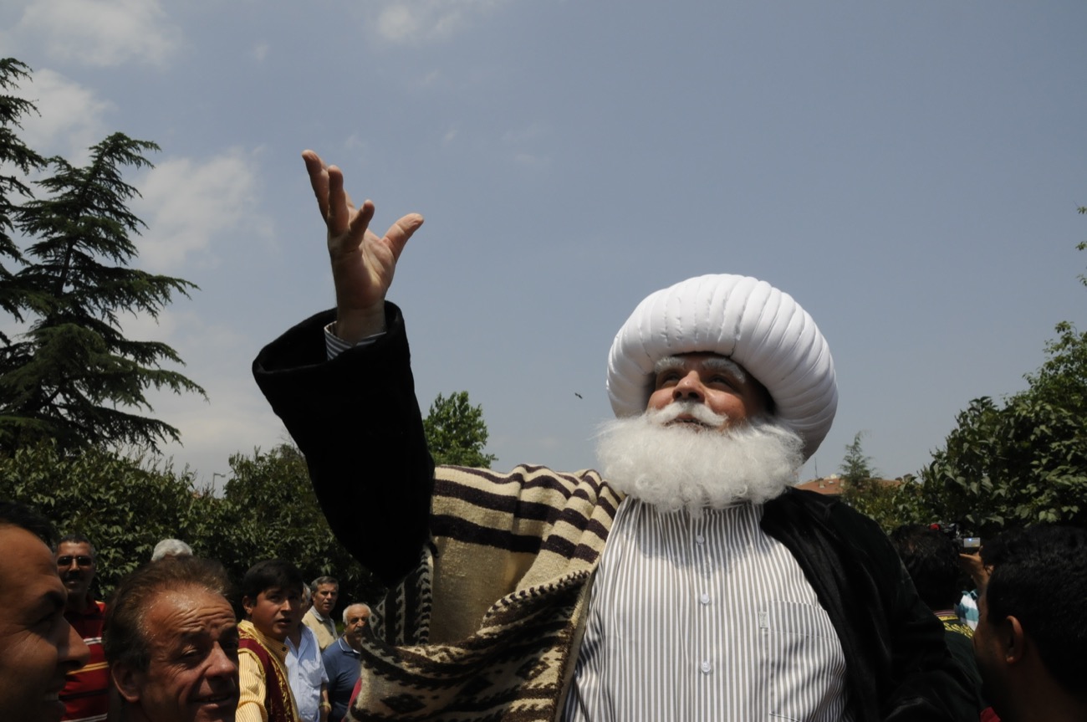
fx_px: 814
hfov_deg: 67.5
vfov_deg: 47.8
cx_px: 544
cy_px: 361
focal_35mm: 27
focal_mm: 18
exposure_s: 1/800
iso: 800
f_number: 16
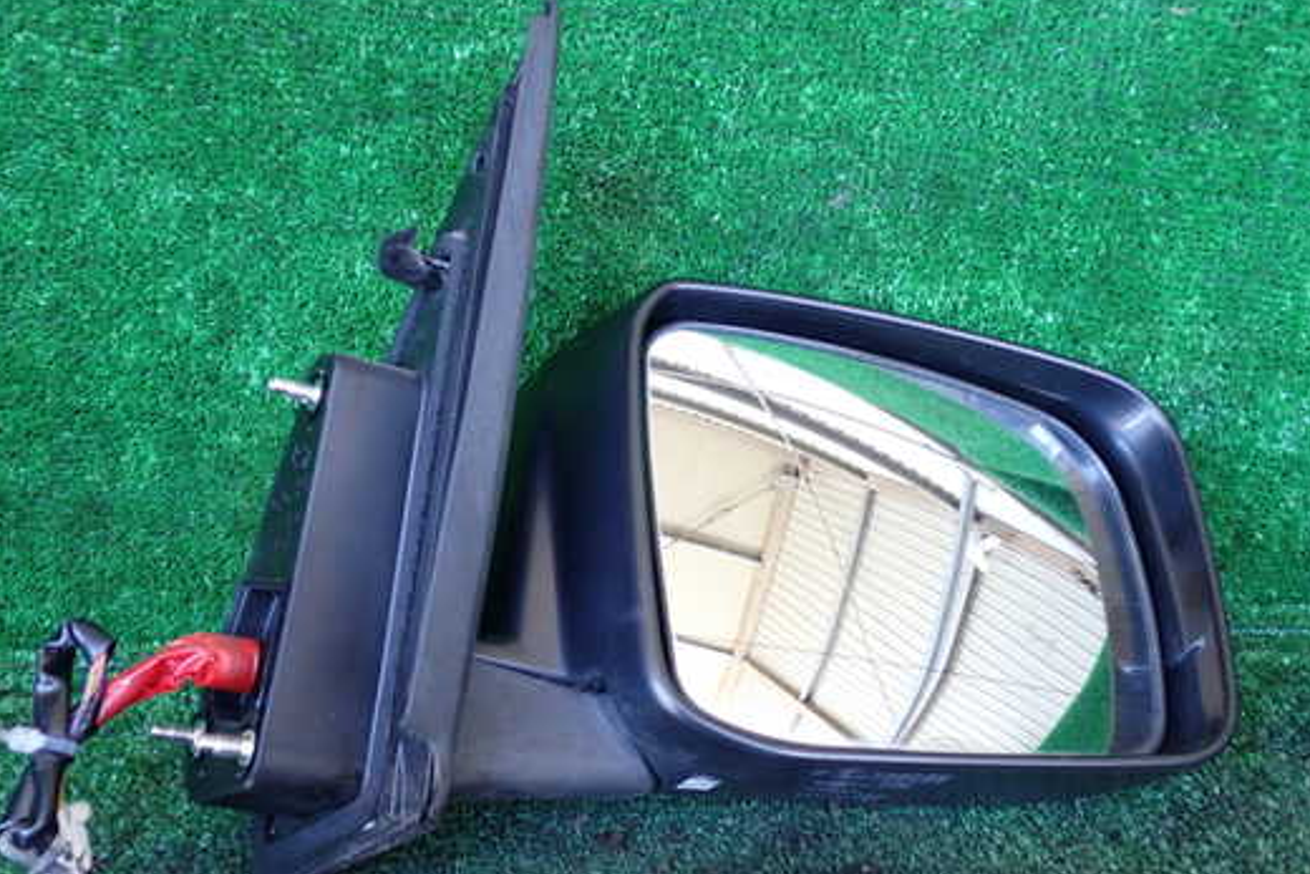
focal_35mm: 36
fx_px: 1310
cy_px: 433
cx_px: 627
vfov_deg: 36.9
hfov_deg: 53.1
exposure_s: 1/40
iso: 200
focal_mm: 5.4
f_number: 2.3
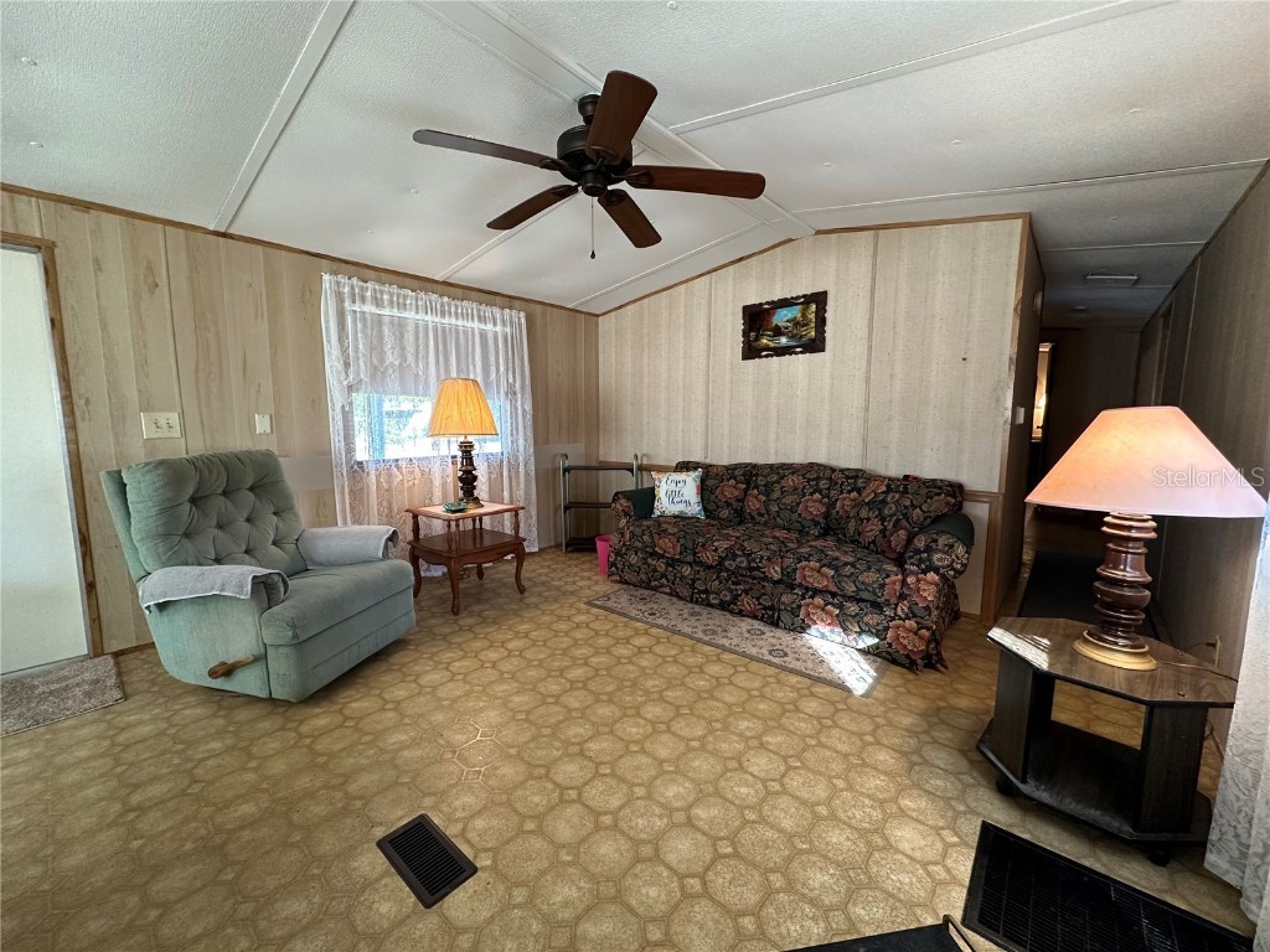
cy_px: 476
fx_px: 514
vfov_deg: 85.7
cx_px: 635
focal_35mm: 14
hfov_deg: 102.1
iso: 250
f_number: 2.2
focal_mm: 2.22
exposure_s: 1/120
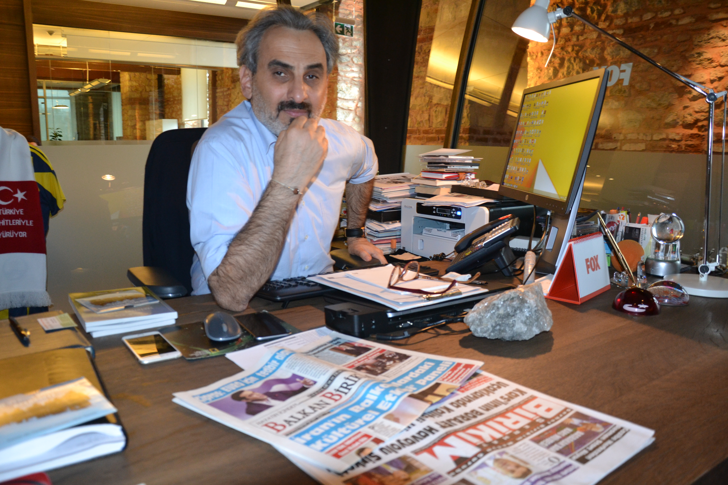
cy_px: 242
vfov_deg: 47.9
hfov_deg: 67.4
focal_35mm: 27
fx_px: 546
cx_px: 364
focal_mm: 18
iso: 1000
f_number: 3.5
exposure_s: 1/60
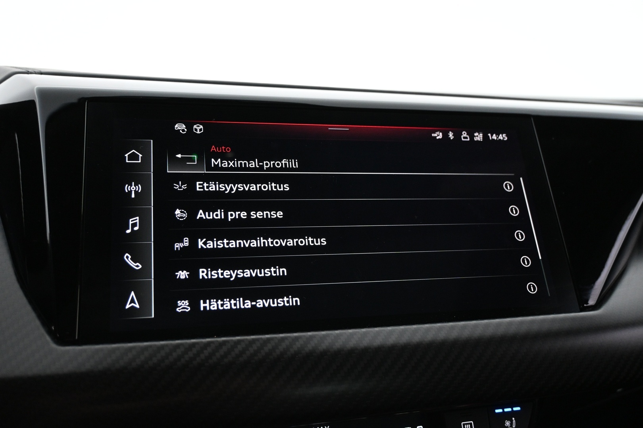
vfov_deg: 40.8
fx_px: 576
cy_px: 214
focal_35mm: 32
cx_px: 322
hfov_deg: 58.3
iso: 1600
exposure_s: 1/30
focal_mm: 21.5
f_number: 4
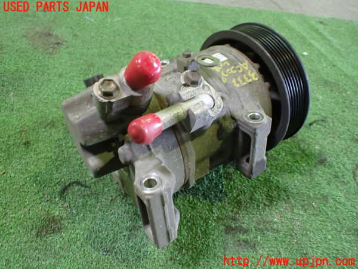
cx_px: 179
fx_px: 310
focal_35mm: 30
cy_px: 134
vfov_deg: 46.8
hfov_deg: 60.0
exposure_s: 1/30
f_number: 2.3
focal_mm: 5.4
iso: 1000
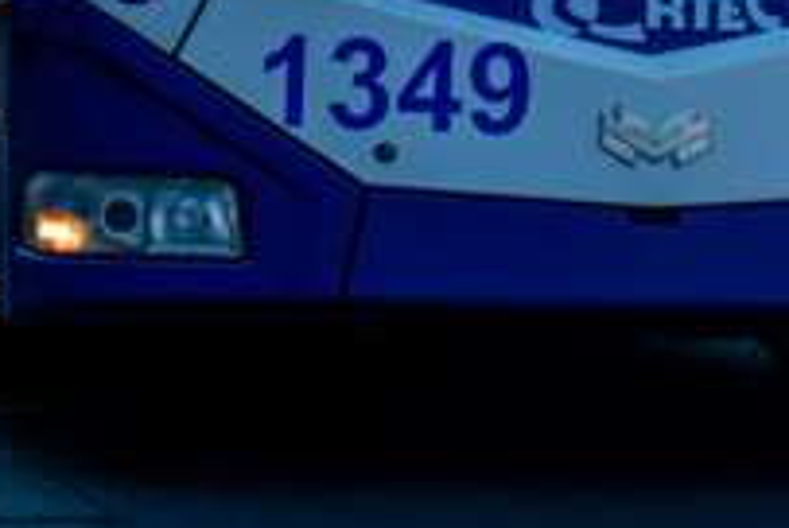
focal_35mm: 295
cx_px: 727
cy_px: -790
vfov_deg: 4.6
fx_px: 6475
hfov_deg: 7.0
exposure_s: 1/640
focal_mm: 50
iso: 125
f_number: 4.5
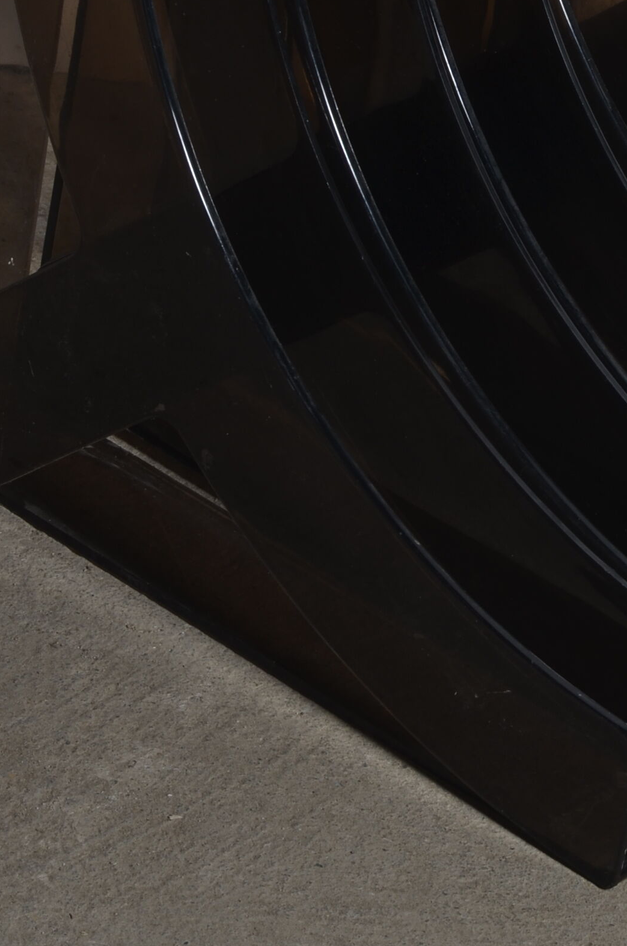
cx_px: 580
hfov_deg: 7.7
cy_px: -52
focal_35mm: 176
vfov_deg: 11.6
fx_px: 4619
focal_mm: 50
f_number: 11
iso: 100
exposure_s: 1/125
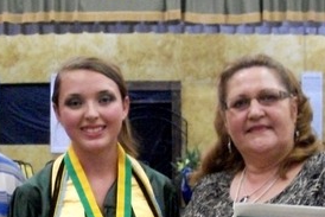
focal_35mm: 85
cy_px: 216
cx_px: 98
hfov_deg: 23.7
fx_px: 768
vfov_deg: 15.8
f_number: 3.1
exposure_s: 1/30
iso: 800
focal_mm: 6.3
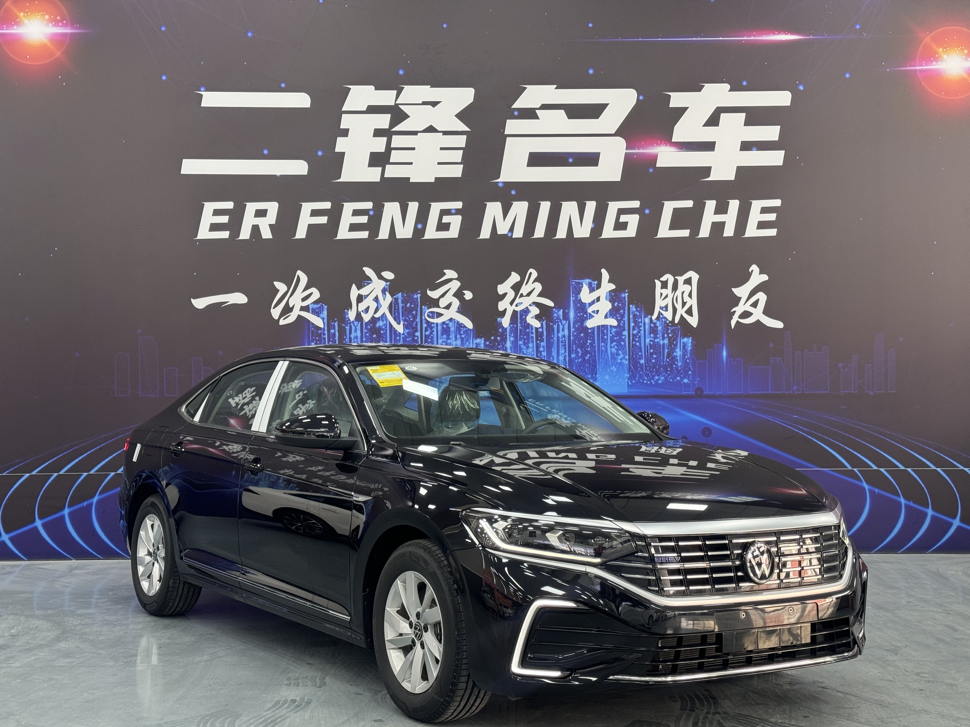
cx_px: 485
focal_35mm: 48
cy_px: 364
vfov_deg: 30.3
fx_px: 1345
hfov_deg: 39.7
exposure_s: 1/50
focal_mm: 6.76
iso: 100
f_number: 1.78
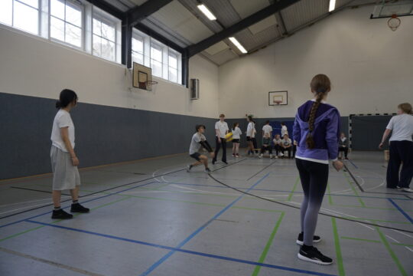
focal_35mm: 24
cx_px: 206
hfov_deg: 73.7
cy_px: 138
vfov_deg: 53.1
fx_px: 275
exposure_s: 1/60
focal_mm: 16
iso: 200
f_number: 4
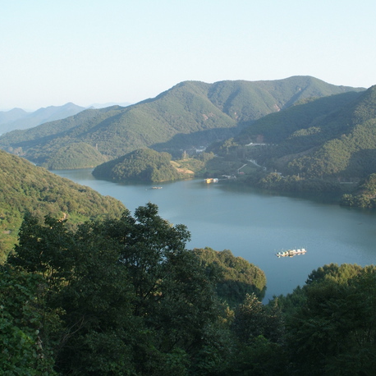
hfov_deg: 41.9
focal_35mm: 39
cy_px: 185
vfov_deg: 42.8
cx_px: 268
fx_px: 479
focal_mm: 20
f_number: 11
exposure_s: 1/90
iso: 400
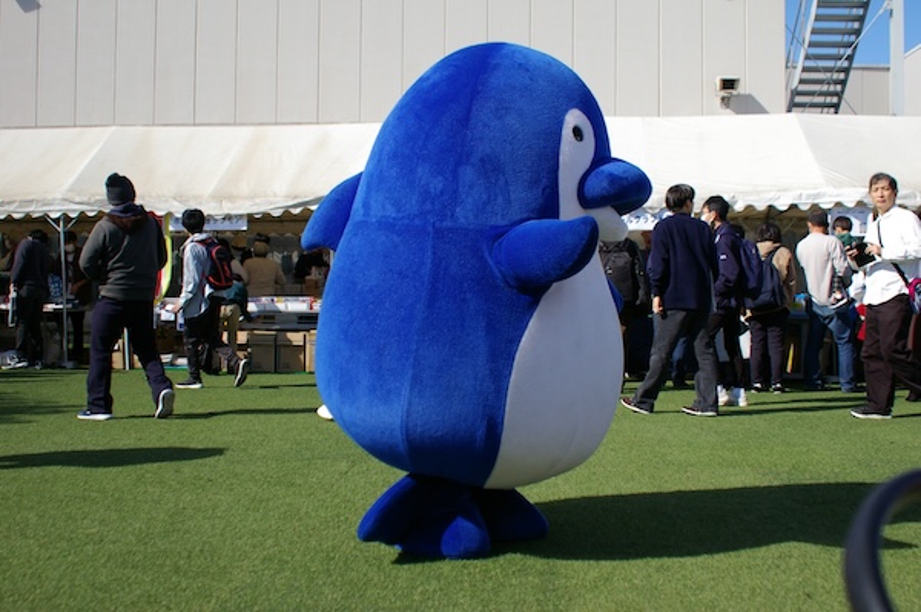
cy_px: 306
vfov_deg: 31.8
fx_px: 1074
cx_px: 460
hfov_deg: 46.4
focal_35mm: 42
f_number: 4
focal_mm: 28
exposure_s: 1/4000
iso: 400
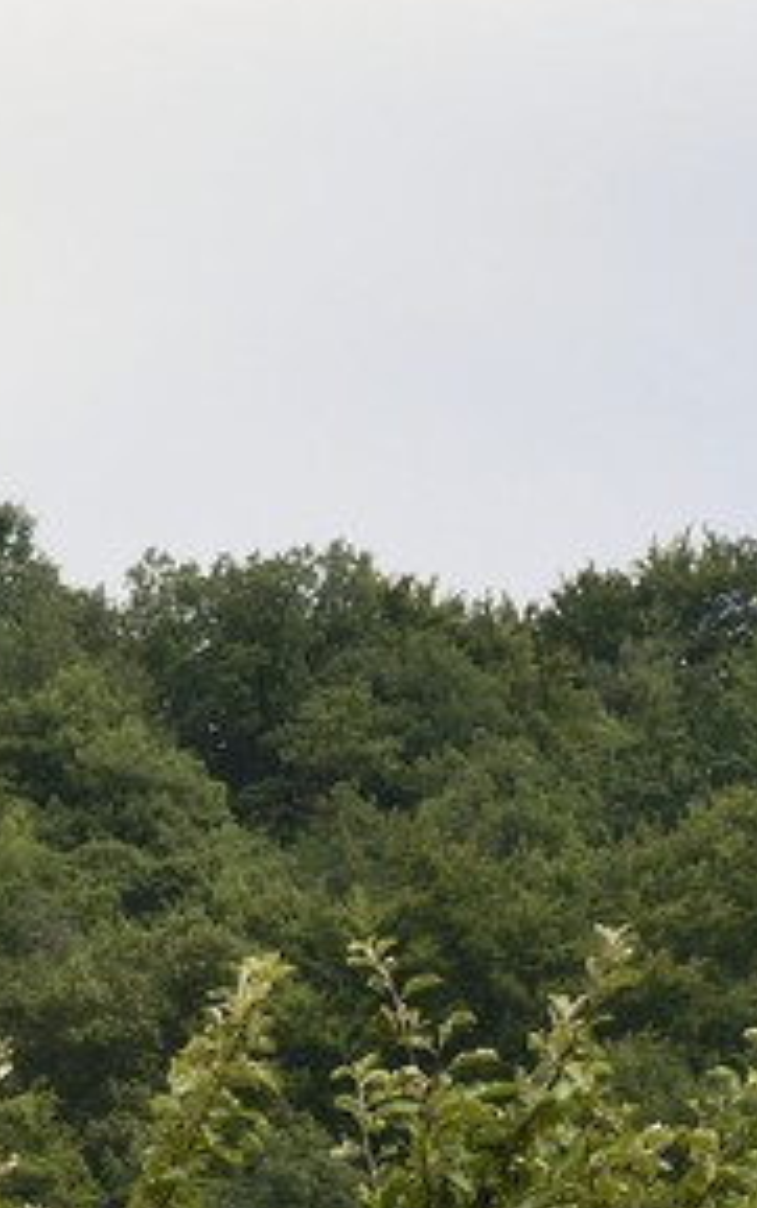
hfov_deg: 4.2
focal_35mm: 293
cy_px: 1994
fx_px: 9657
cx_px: -2275
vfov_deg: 7.0
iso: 200
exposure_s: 1/250
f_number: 11
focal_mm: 52
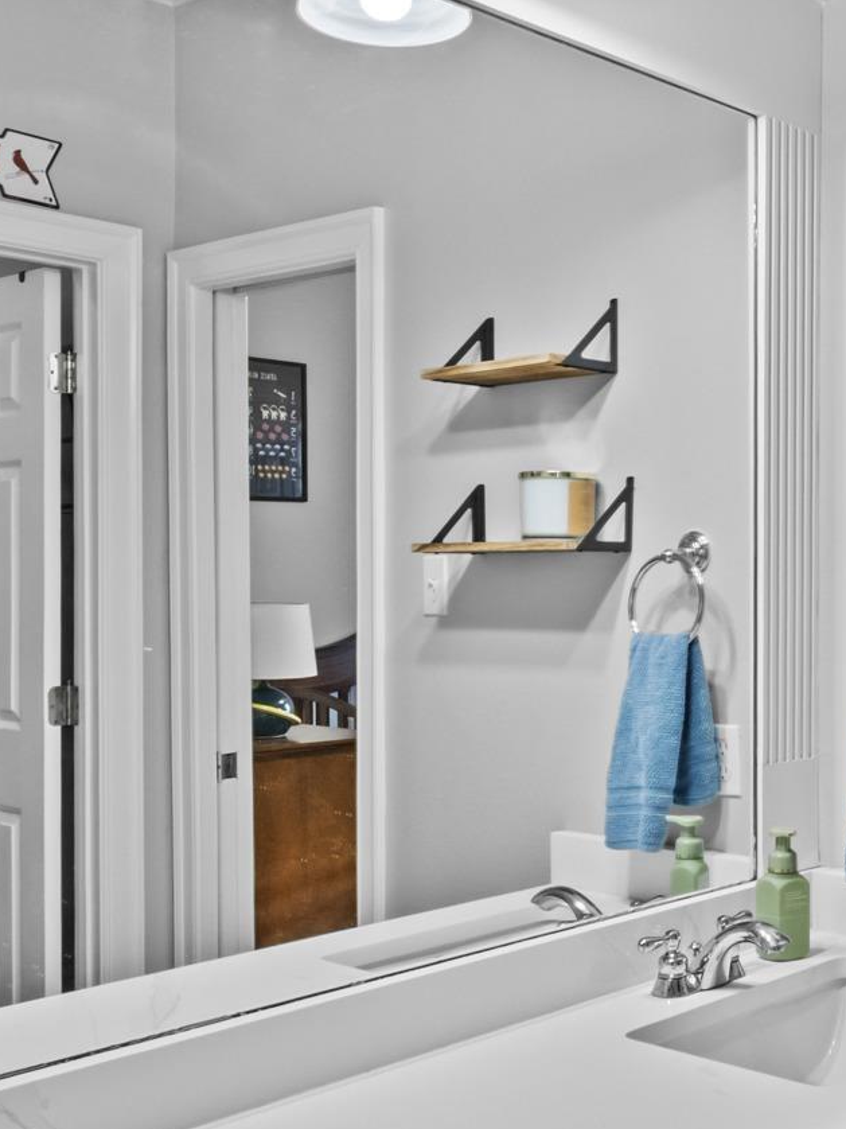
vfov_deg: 43.9
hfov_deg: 30.4
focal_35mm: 43
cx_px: 909
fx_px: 1402
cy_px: 548
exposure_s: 1/1.25
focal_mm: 10
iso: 400
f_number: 9
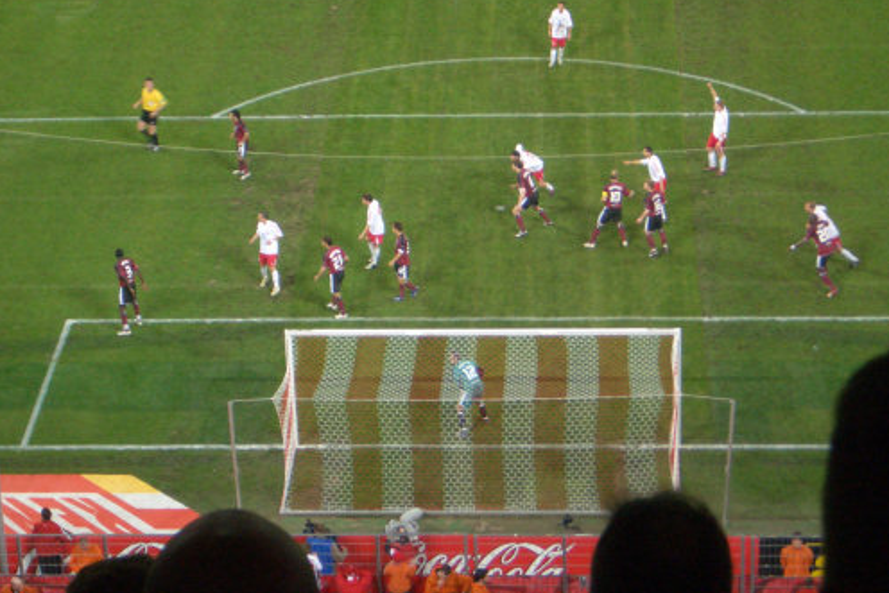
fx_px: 2717
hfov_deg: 18.6
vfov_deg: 12.5
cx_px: 446
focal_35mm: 110
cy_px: 268
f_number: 4.8
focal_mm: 17.4
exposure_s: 1/40
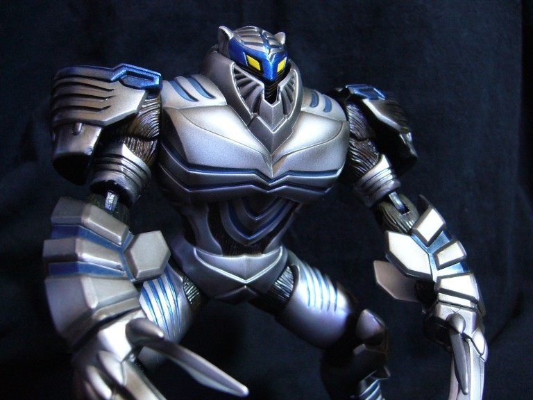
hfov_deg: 52.6
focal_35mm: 35
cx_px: 266
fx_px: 539
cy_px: 200
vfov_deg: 40.7
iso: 200
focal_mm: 5.8
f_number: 2.8
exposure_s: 1/8
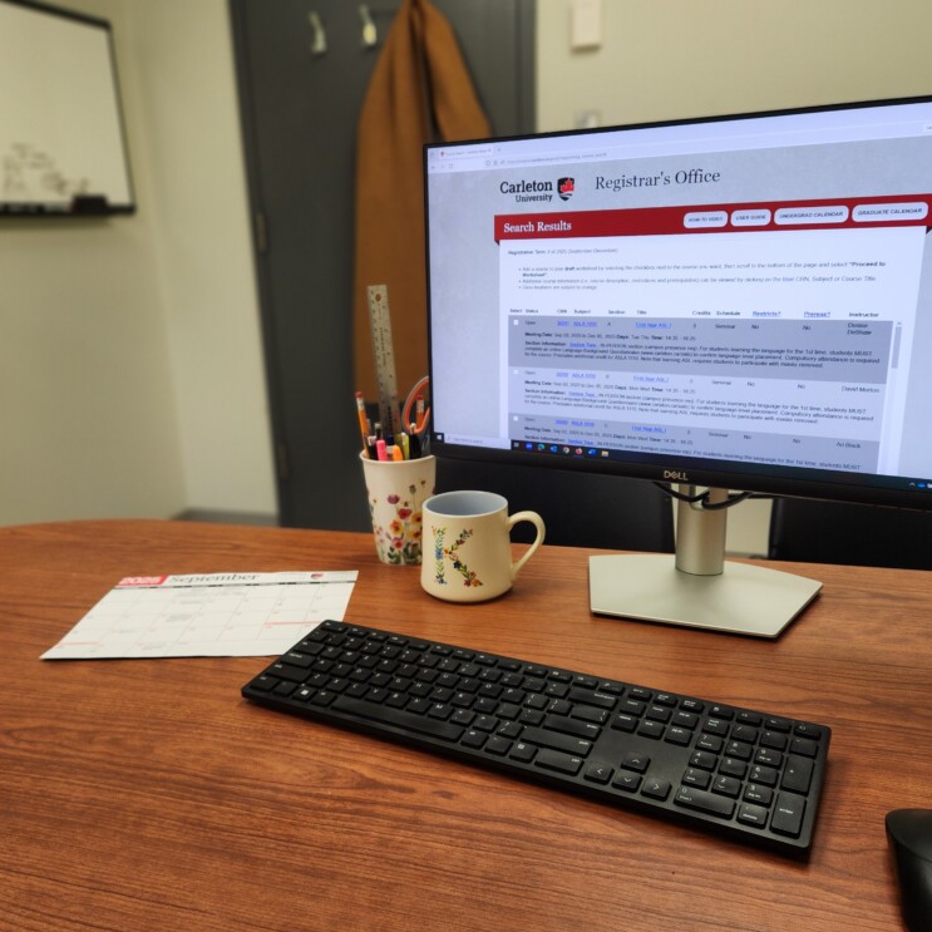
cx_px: 453
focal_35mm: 28
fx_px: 853
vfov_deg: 57.3
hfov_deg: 57.3
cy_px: 479
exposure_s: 1/120
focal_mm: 5.4
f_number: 1.8
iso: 100
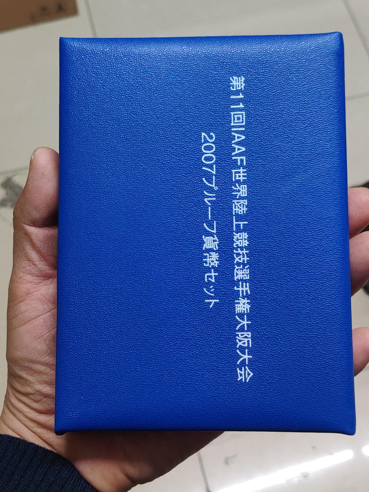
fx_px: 725
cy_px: 246
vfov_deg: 37.5
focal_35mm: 51
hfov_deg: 28.6
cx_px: 184
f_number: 1.88
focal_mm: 4.84
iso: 1009
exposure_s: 1/100
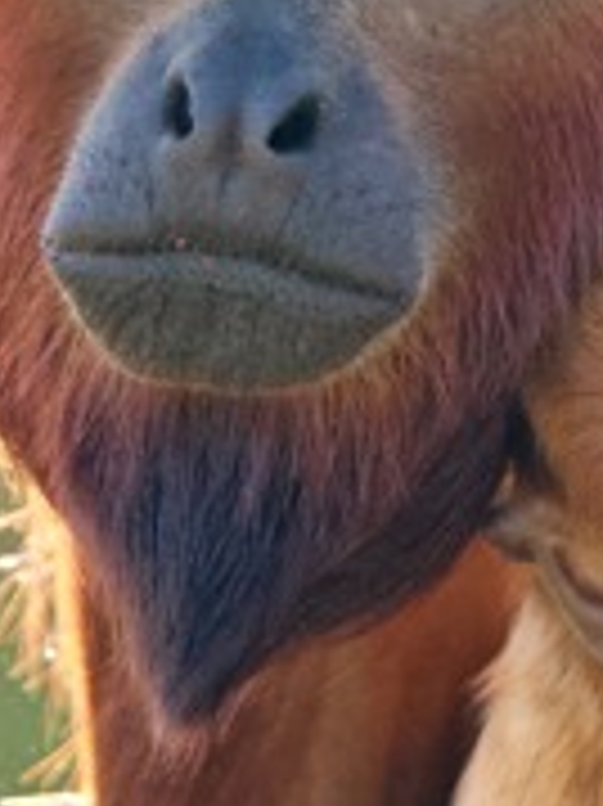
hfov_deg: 0.8
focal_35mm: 1867
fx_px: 43415
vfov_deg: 1.1
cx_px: 644
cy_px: 408
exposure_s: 1/640
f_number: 5.4
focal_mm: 250
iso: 800
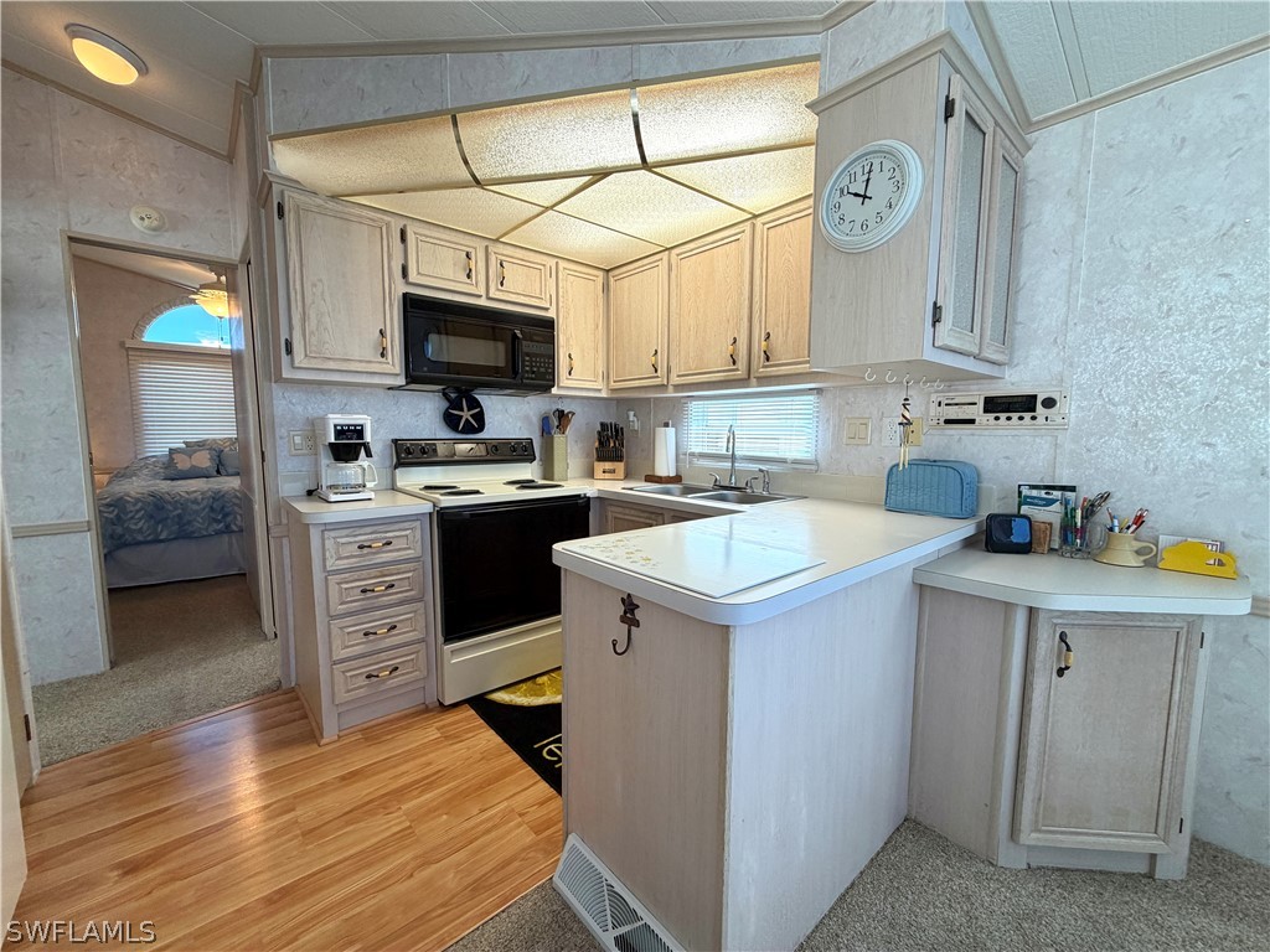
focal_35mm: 14
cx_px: 635
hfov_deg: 102.1
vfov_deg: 85.7
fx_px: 514
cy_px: 476
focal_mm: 2.22
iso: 125
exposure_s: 1/120
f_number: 2.2
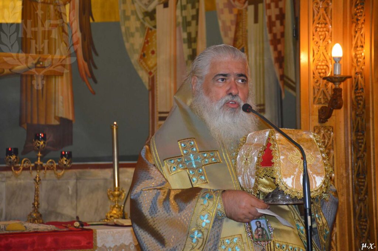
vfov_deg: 13.8
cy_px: 126
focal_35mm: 99
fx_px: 1039
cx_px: 189
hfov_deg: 20.6
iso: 800
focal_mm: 66
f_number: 5
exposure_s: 1/60
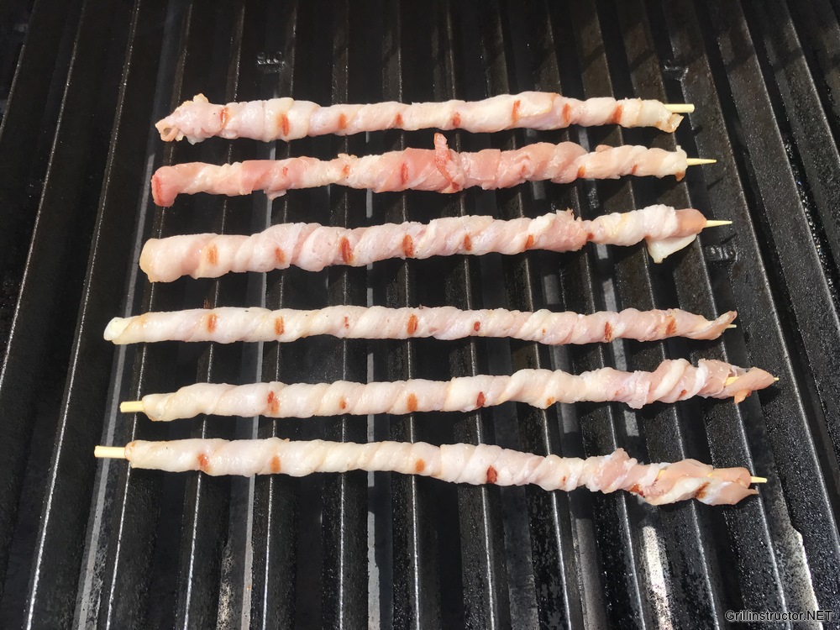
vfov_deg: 49.7
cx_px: 420
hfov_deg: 63.4
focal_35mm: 28
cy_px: 315
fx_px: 679
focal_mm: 3.99
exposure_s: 1/1259
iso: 20
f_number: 1.8
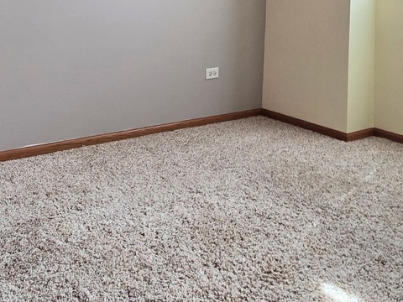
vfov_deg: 32.4
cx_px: 160
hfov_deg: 47.6
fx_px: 454
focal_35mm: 39
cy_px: -29
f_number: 2.2
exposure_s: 1/60
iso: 64
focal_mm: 2.2
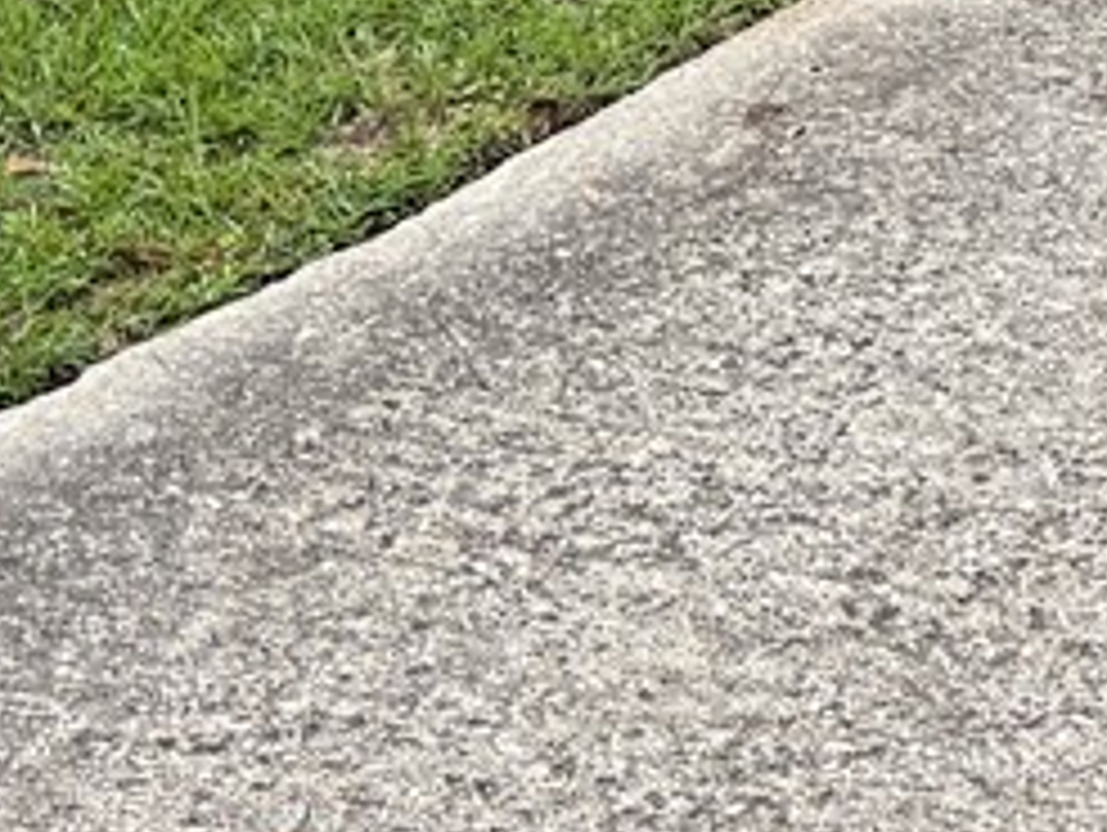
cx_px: 1948
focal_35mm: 156
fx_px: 4994
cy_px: -1399
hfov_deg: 11.8
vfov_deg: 8.4
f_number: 1.78
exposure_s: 1/992
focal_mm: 6.76
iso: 100
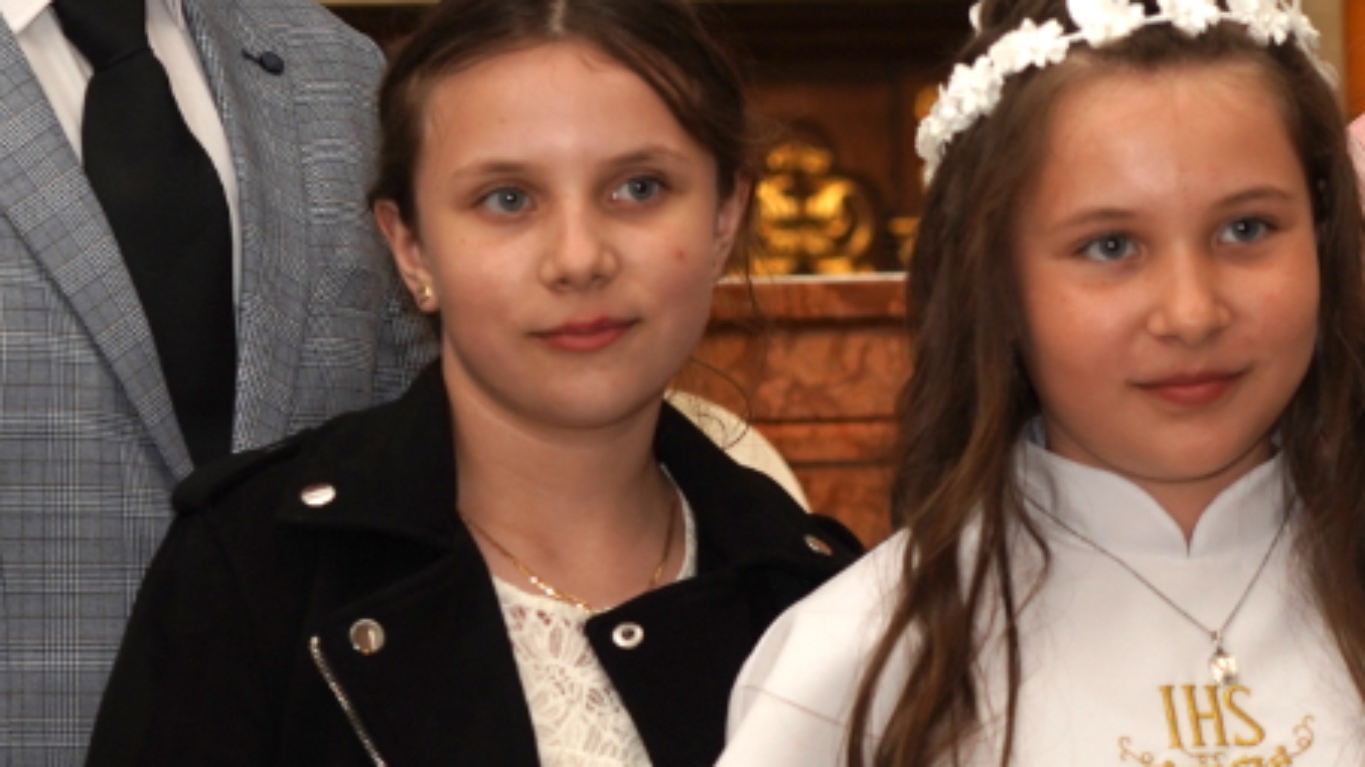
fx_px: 6875
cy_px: 424
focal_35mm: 190
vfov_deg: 6.4
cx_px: 927
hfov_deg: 11.3
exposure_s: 1/100
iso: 400
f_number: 4
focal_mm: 63
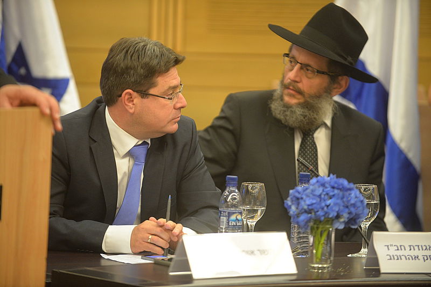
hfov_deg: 10.3
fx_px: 2395
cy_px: 144
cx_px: 216
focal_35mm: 200
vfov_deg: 6.9
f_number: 2.8
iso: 2000
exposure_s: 1/125
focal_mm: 200
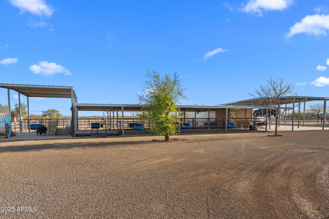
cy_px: 110
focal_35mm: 21
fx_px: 195
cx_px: 164
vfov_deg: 58.8
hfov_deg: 80.4
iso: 400
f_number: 8
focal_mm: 21.3
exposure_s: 1/60
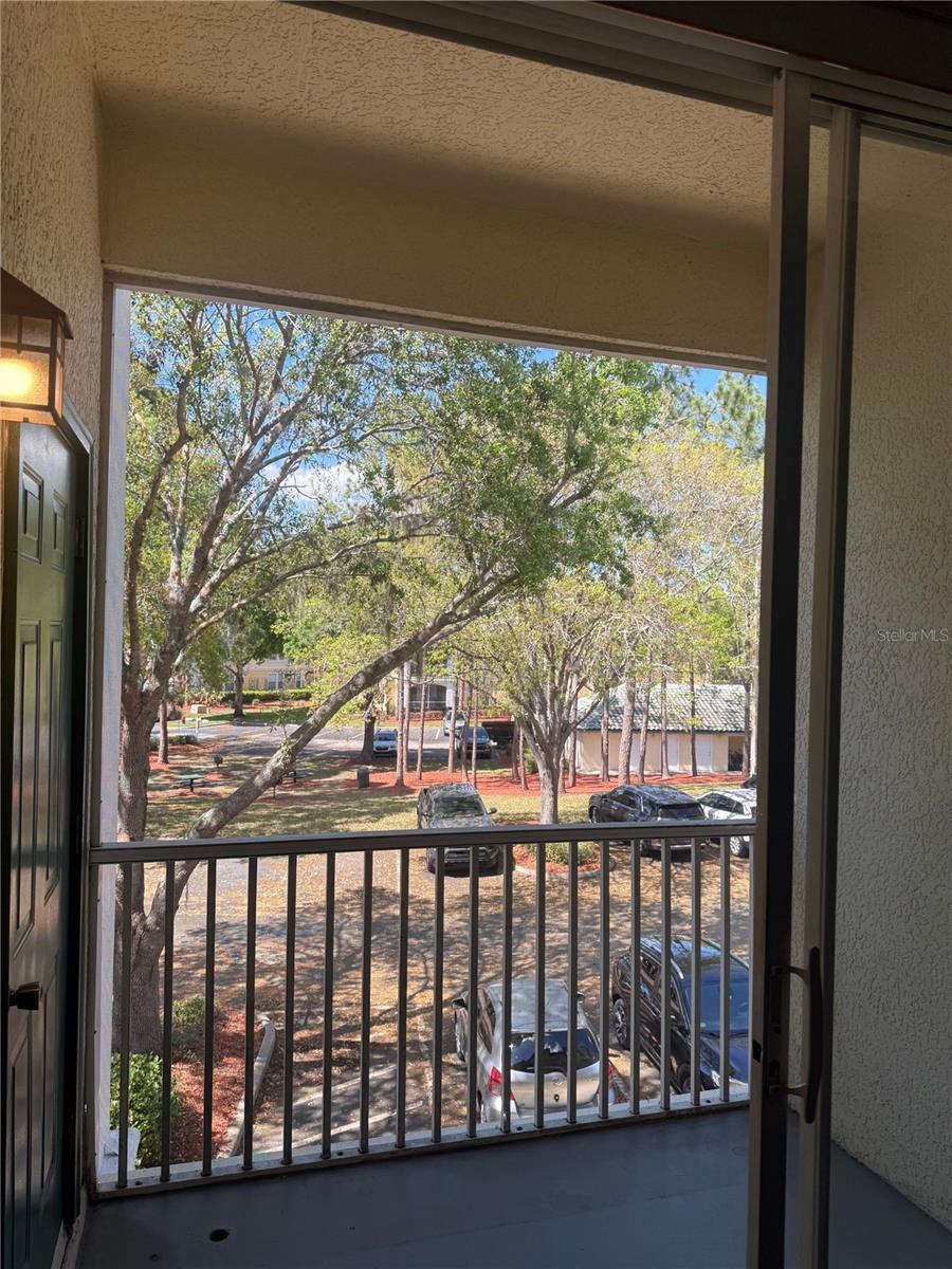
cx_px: 476
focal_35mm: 24
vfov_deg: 71.6
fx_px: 880
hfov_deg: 56.8
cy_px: 634
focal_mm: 6.76
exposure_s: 1/612
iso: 80
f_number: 1.78
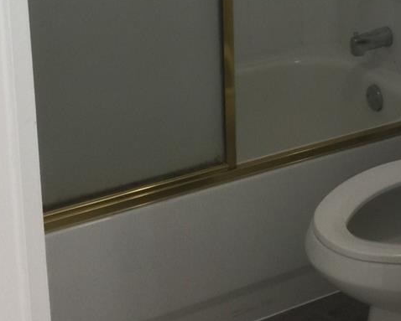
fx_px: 843
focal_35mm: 71
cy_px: -120
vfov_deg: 19.5
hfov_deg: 26.6
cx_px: 263
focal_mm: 4.15
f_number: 2.2
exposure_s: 1/40
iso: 32
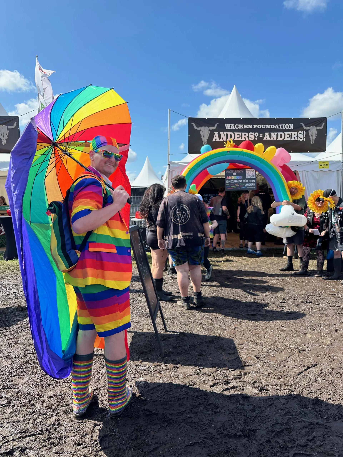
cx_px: 172
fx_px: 317
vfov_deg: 71.6
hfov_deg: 56.8
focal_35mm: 24
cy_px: 228
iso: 80
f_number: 1.78
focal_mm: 6.86
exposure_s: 1/3247
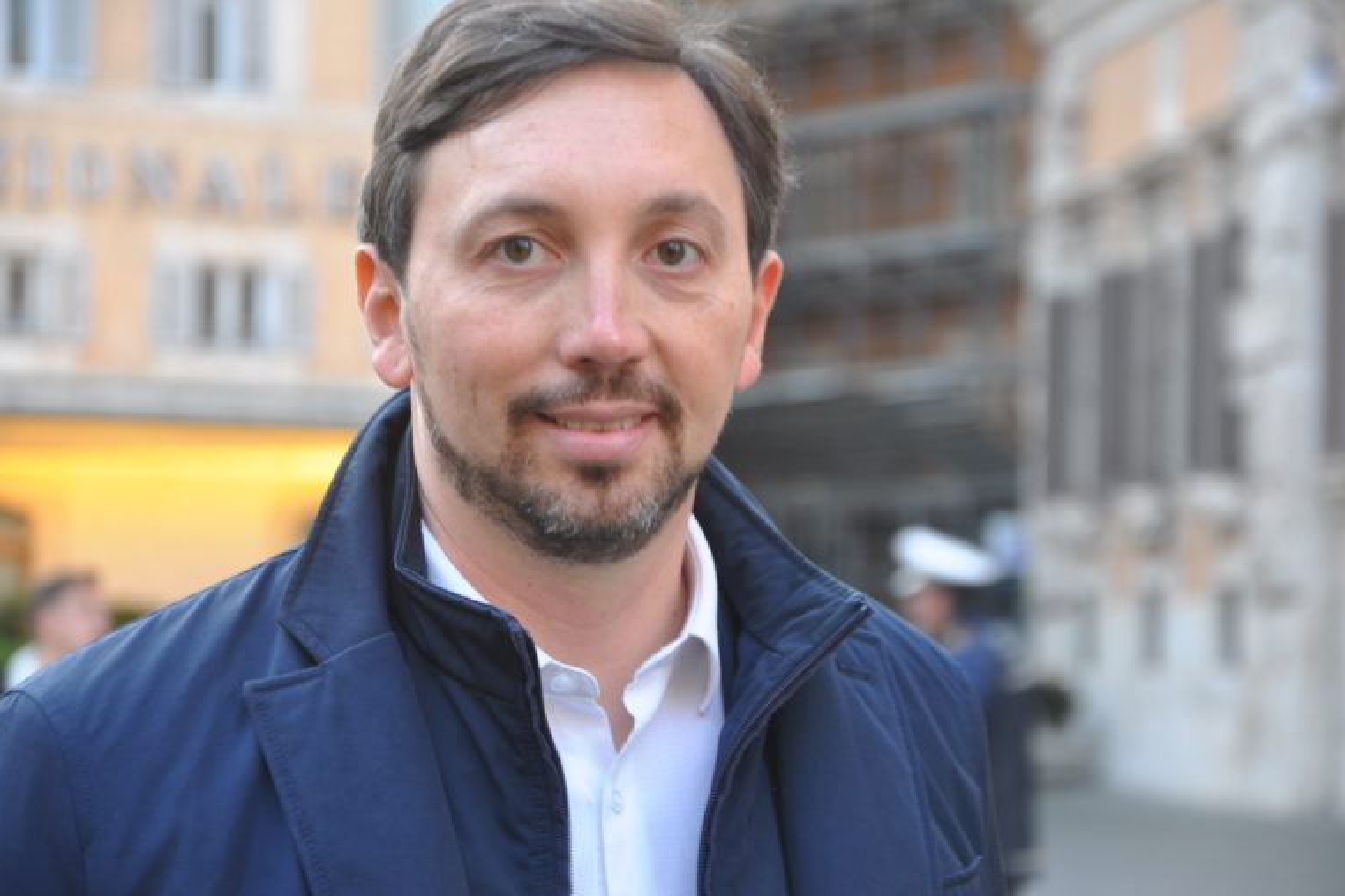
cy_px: 448
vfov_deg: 9.3
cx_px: 669
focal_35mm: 148
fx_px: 5529
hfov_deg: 13.9
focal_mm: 98
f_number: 5.6
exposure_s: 1/5
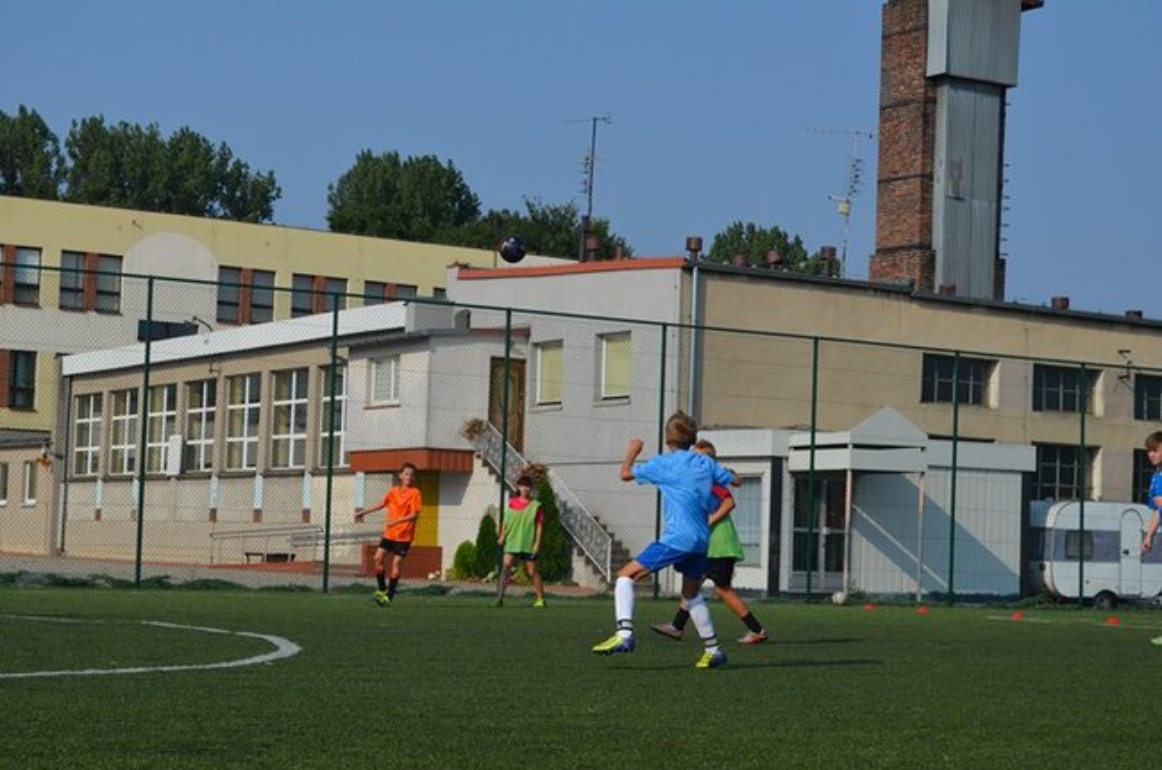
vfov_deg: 18.9
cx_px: 581
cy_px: 385
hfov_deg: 28.1
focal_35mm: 72
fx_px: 2320
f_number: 7.1
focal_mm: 48
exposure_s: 1/2000
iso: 400
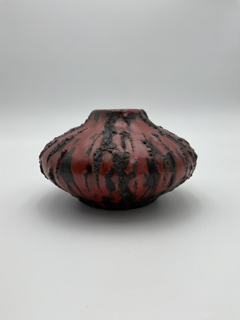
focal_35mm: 29
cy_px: 160
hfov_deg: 48.2
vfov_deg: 61.7
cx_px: 120
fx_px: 268
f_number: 1.8
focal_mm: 3
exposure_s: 1/351
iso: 16
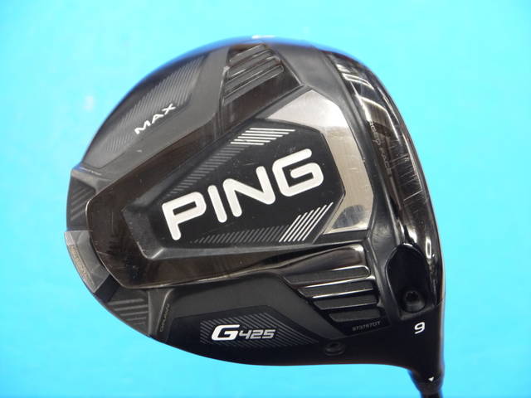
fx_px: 1289
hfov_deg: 23.3
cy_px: 199
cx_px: 266
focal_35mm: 84
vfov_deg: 17.6
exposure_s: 1/50
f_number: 5.6
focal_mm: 42
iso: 800
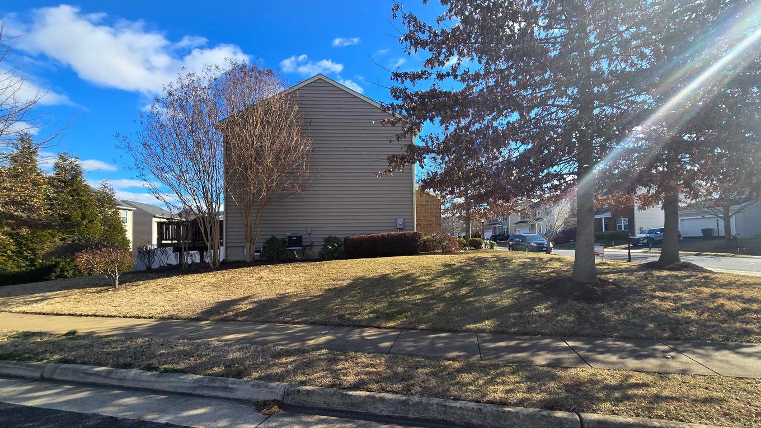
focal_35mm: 15
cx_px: 367
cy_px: 236
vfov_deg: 70.3
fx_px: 303
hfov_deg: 103.0
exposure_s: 1/1238
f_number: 2.2
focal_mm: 2.2
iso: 50
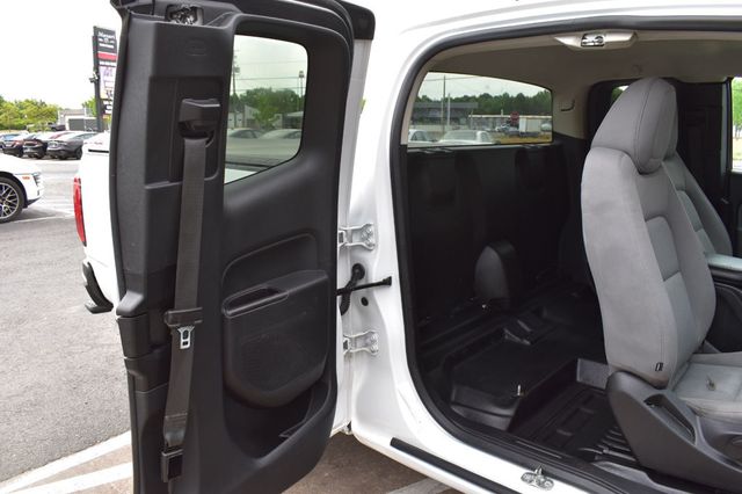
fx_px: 556
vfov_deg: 47.9
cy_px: 247
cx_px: 371
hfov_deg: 67.4
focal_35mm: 27
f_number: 9
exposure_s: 1/125
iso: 400
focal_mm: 18
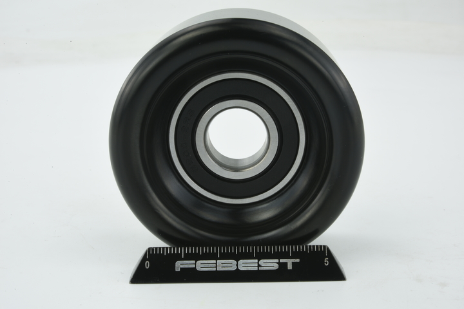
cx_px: 232
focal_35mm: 60
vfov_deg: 22.6
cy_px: 154
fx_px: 773
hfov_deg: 33.4
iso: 64
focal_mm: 60
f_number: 32
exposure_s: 1/2
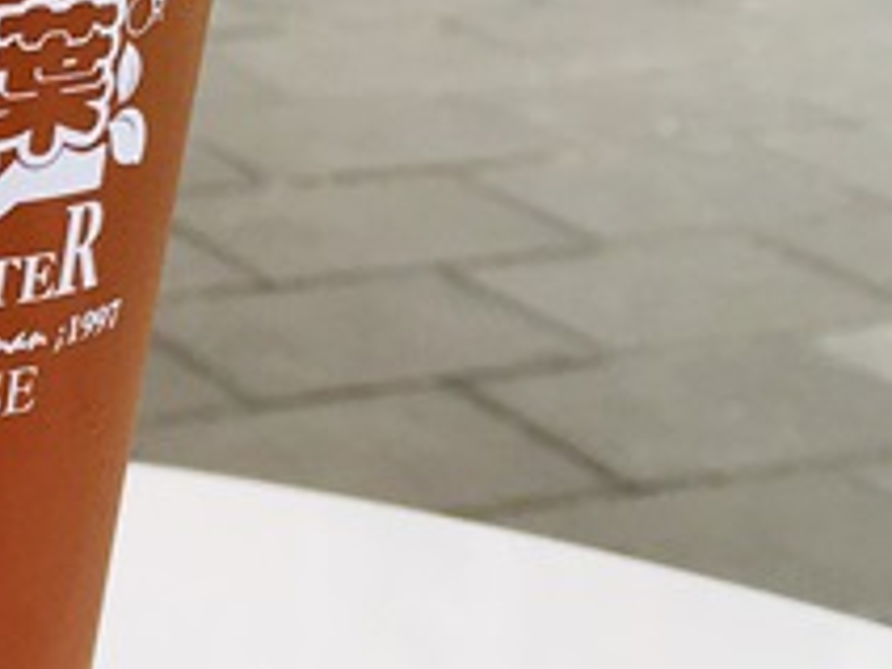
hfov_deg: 13.3
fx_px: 3350
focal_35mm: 130
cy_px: 688
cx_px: -837
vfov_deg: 11.3
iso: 25
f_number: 2.2
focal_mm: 4.15
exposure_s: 1/304
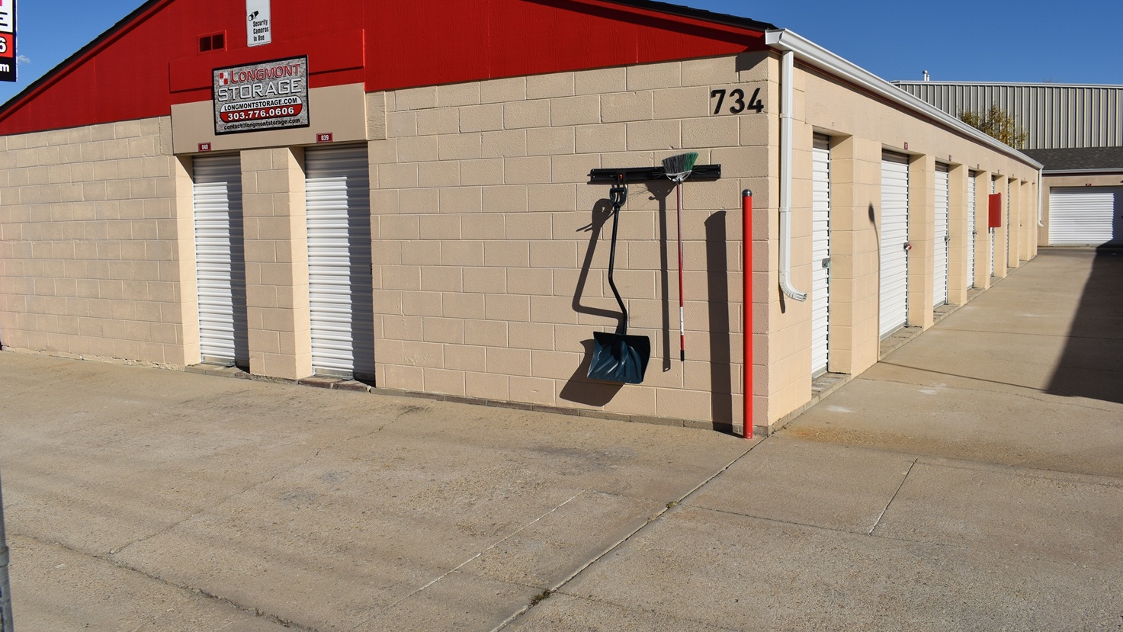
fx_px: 953
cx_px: 558
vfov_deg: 36.7
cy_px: 284
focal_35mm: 32
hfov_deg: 61.0
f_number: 11
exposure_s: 1/500
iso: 100
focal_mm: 20
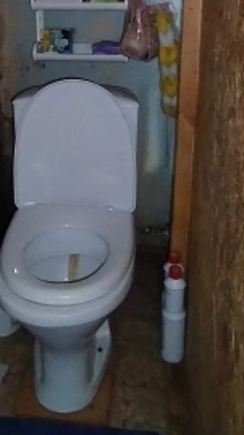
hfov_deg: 27.6
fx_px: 495
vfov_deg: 44.7
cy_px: 79
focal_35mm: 43
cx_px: 100
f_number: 2.2
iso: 906
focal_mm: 1.42
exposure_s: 1/33.3
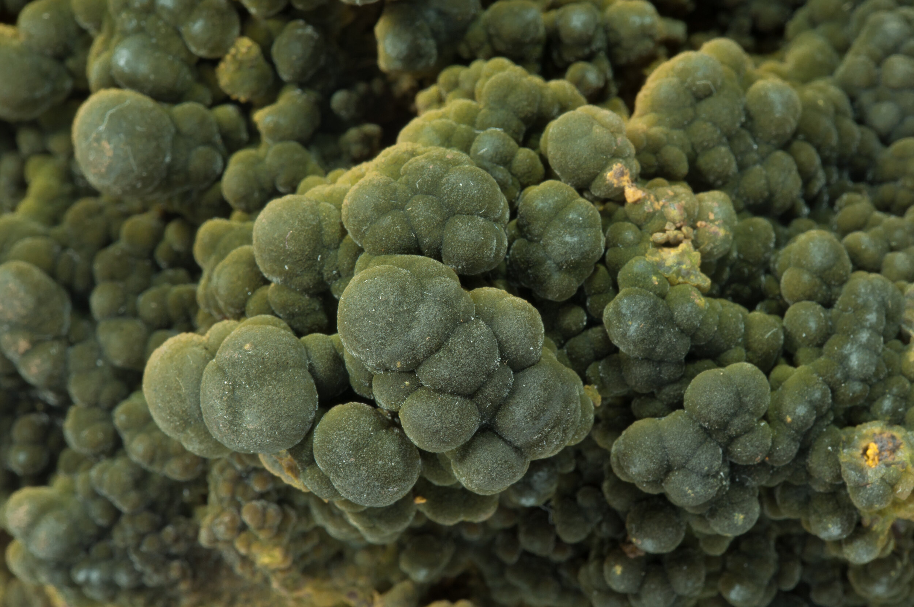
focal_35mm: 90
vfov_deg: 15.1
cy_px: 304
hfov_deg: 22.6
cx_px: 457
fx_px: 2282
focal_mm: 60
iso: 250
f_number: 25
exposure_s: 1.3
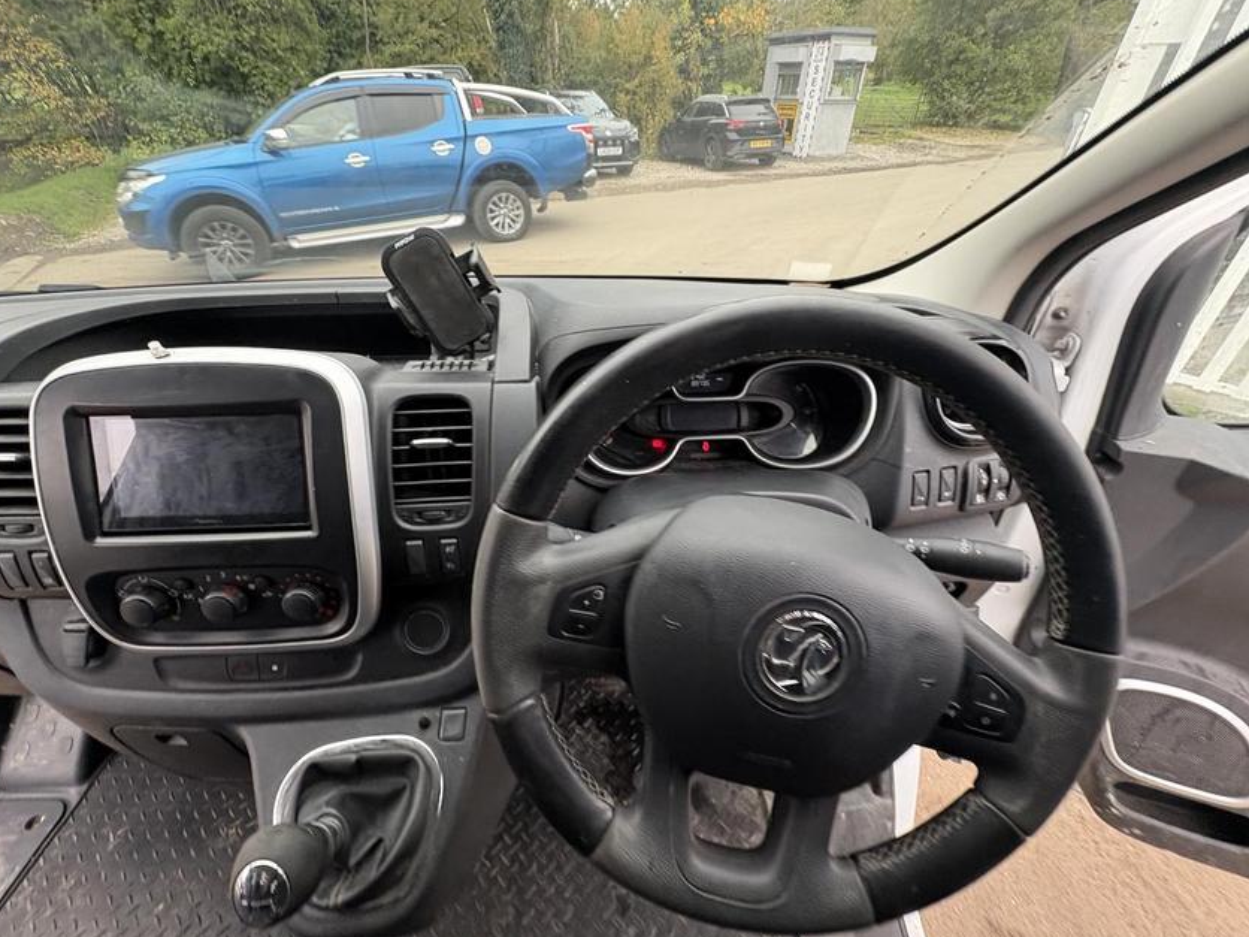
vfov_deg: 81.7
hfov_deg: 98.1
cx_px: 605
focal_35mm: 15
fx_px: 541
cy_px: 454
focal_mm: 2.22
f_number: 2.2
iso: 200
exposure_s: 1/80
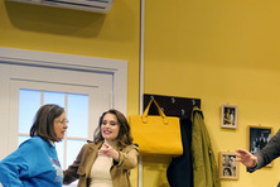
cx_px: 276
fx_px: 1058
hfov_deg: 14.8
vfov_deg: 10.0
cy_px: 172
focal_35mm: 136
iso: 1600
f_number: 5
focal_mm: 67
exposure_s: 1/250
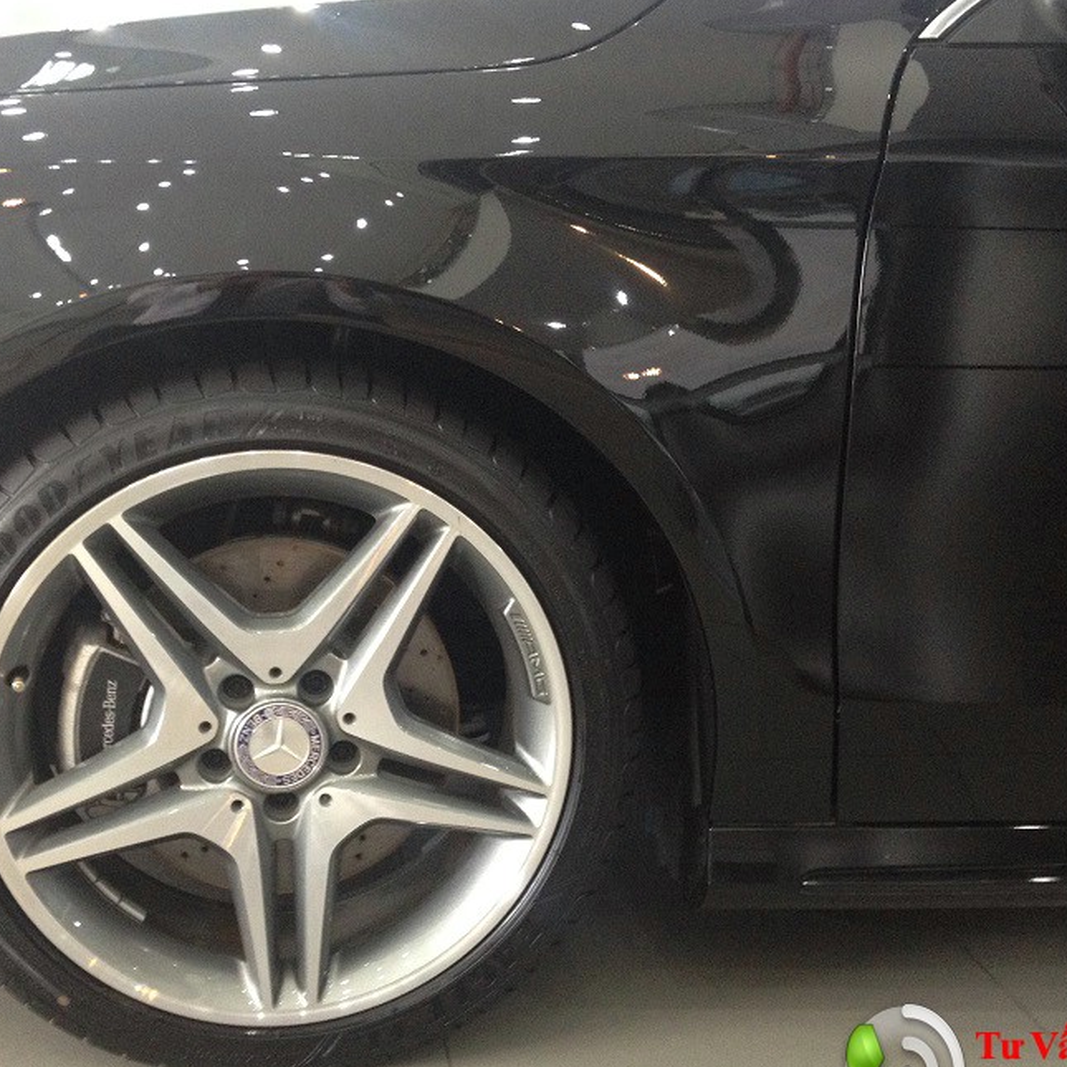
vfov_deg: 36.0
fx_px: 1639
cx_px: 467
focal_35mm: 47
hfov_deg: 36.0
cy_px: 572
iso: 250
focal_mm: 4.28
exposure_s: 1/20
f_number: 2.4
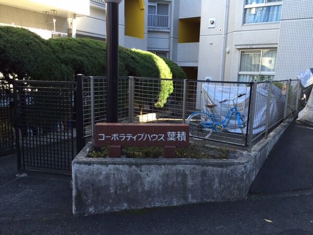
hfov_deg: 61.7
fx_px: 262
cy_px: 118
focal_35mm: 29
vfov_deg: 48.2
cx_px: 156
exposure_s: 1/130
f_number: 2.2
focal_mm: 4.15
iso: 32
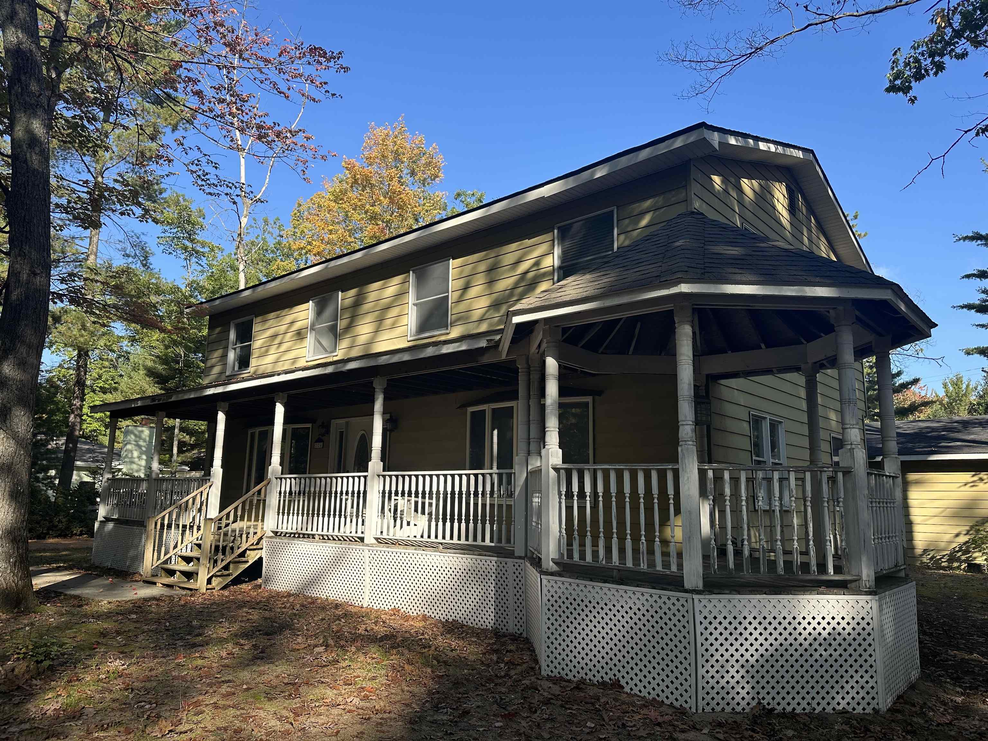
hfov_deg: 71.6
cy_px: 370
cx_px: 494
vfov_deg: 56.8
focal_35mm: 24
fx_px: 685
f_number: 1.78
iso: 80
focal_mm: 6.86
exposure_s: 1/1453
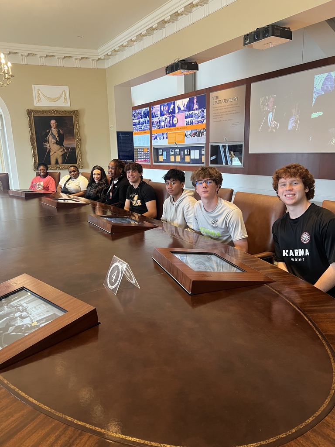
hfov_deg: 53.1
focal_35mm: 26
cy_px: 224
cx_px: 168
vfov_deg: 67.3
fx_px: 335
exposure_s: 1/60
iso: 200
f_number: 1.5
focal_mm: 5.7
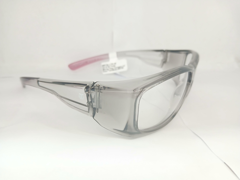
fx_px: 180
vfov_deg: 53.1
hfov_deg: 67.3
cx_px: 120
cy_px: 90
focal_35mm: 26
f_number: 1.8
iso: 320
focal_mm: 3.98
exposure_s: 1/25
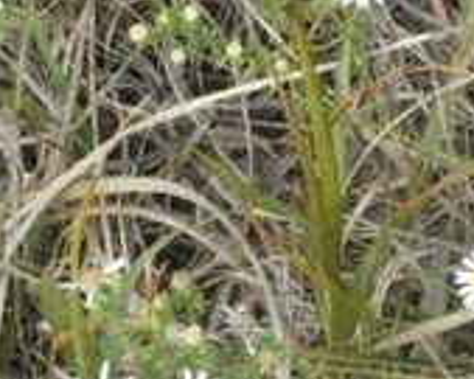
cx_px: 208
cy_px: 22
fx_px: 4865
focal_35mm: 347
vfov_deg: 4.5
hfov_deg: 5.6
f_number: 5
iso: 320
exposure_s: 1/400
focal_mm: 17.4
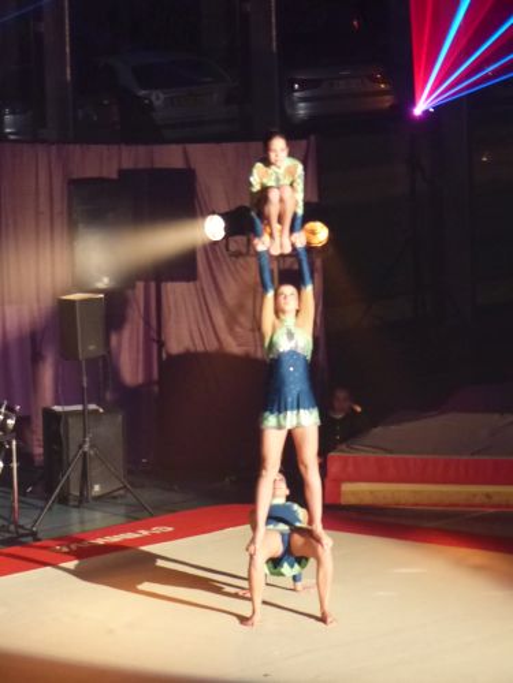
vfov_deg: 8.1
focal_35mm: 245
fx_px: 4841
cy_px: 342
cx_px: 256
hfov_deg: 6.1
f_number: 2.8
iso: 800
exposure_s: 1/15
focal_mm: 44
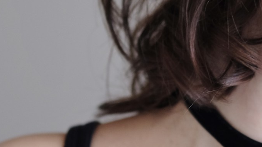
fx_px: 2314
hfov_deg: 6.4
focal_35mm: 333
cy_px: 51
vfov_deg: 3.6
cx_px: 304
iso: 400
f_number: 2.4
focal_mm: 60
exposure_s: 1/20
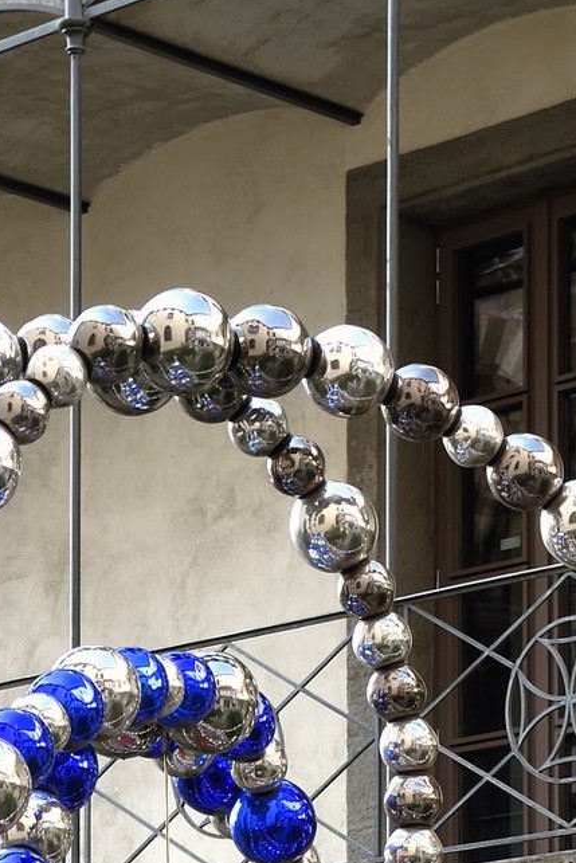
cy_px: 1495
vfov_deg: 11.4
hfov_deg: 8.2
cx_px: 114
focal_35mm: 168
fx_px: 4030
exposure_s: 1/60
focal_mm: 45
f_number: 9
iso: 200
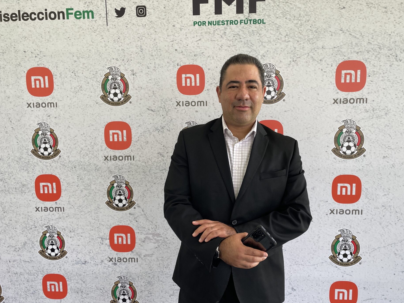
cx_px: 212
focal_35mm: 29
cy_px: 151
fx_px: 338
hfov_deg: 61.6
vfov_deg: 48.2
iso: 32
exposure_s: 1/216
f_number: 1.6
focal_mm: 4.2
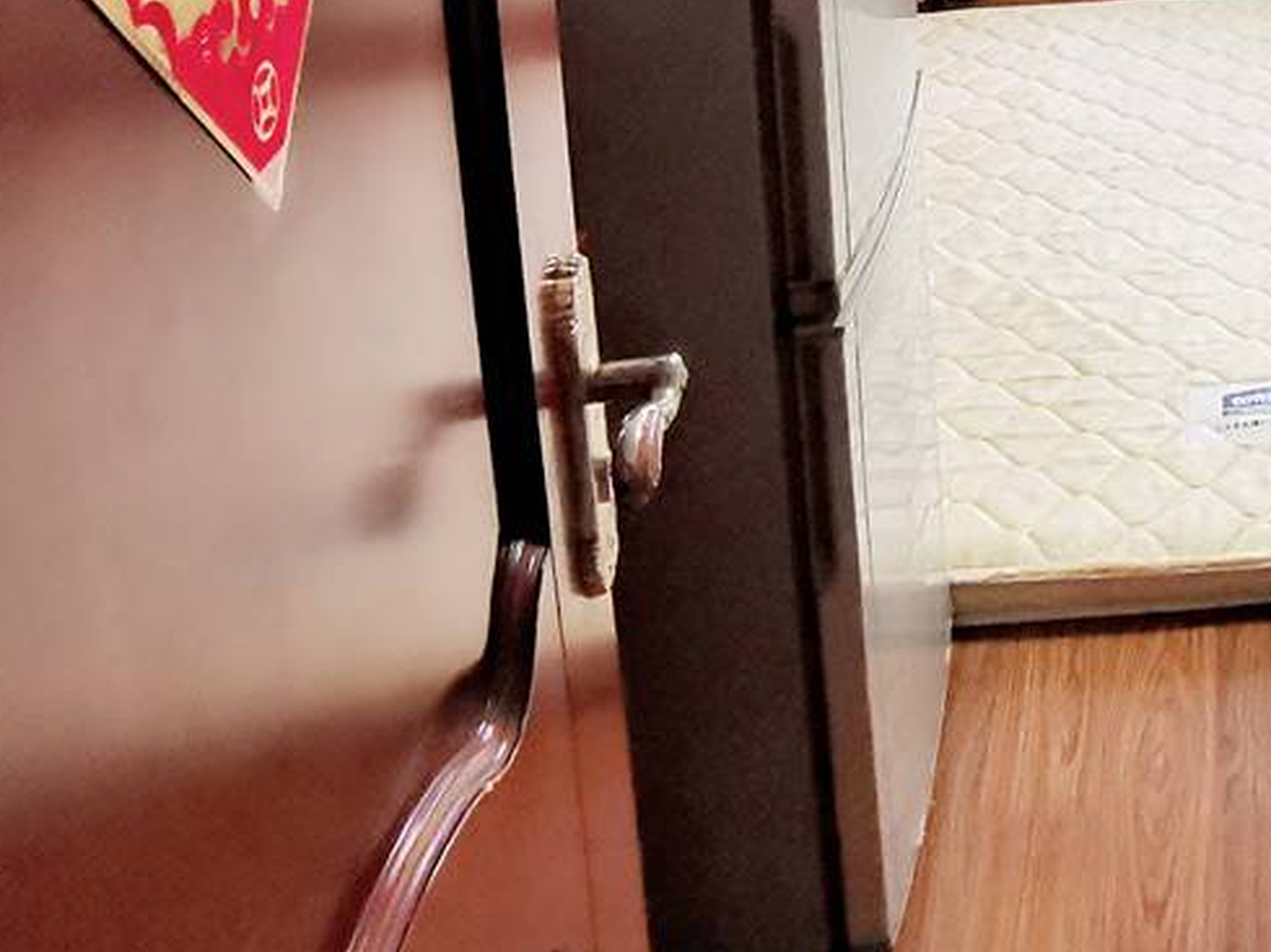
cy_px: -379
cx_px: 1517
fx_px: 1835
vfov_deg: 24.3
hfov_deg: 31.9
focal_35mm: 50
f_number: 2.2
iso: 400
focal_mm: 2.26
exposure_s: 1/60
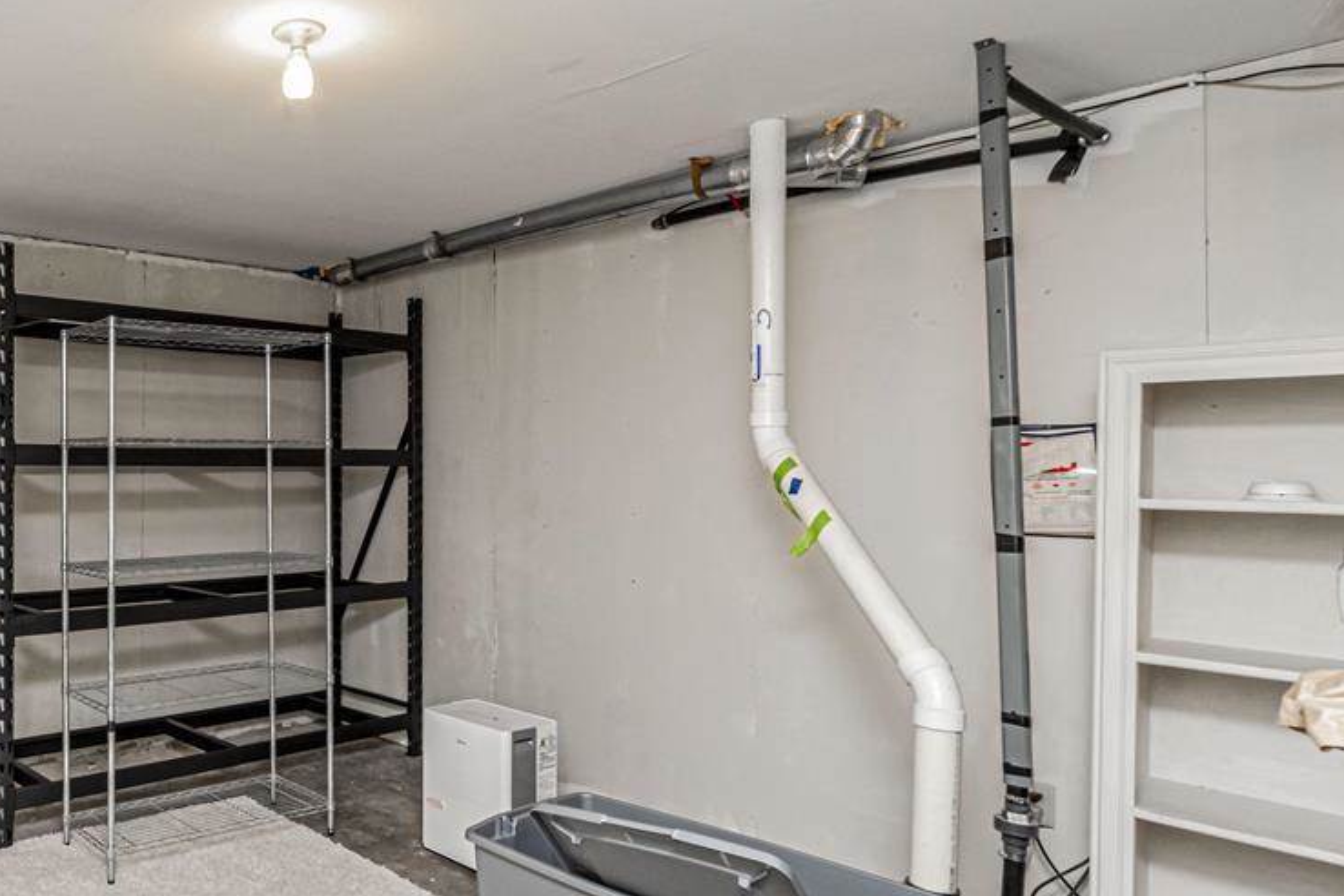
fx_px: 971
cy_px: 451
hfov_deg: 61.1
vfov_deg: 49.6
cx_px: 193
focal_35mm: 26
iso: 1800
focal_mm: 10
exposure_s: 1/60
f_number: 10
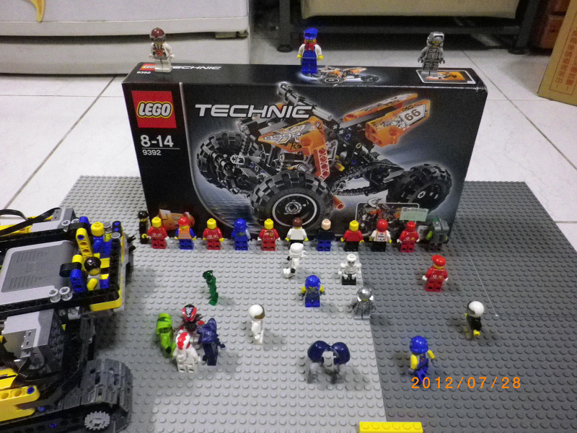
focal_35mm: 28
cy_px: 216
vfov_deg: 49.7
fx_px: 467
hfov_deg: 63.4
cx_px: 288
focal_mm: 5
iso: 800
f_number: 3.2
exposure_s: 1/25
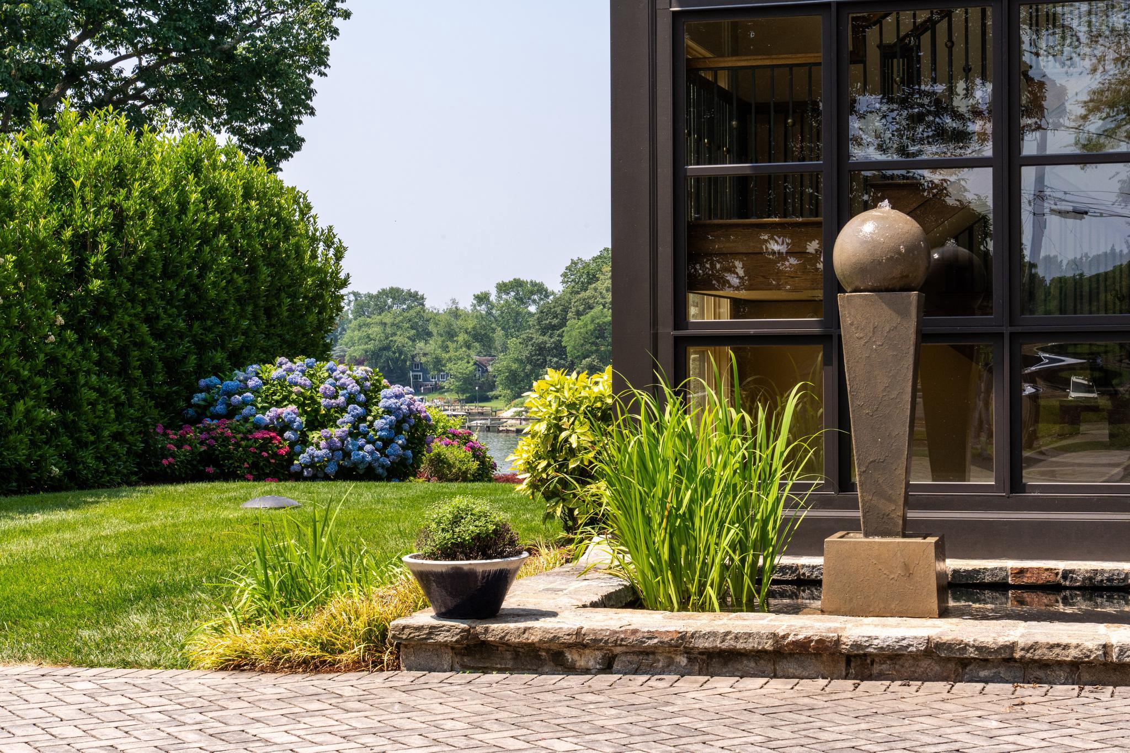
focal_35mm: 70
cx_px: 565
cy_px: 376
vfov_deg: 19.5
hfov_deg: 28.8
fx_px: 2197
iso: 800
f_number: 18
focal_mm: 70
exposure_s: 1/200
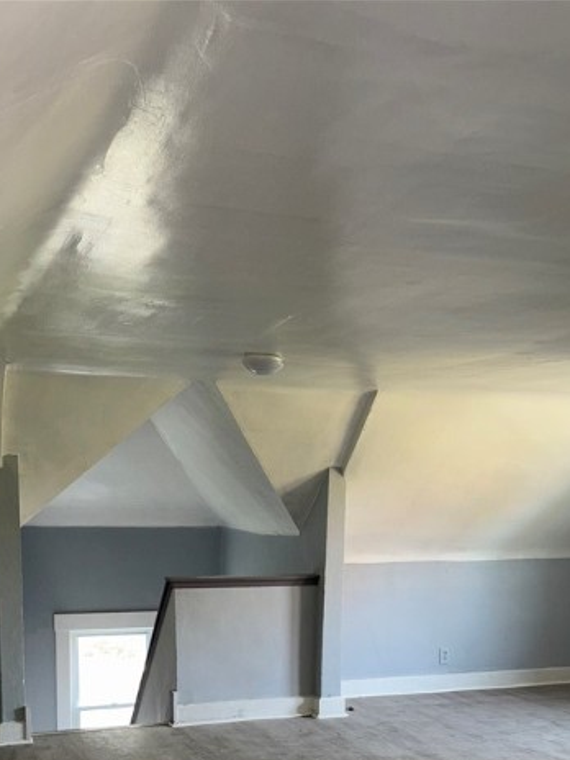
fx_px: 944
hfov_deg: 33.6
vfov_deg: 41.6
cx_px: 314
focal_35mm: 43
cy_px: 627
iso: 64
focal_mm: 5.96
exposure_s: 1/24
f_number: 1.6
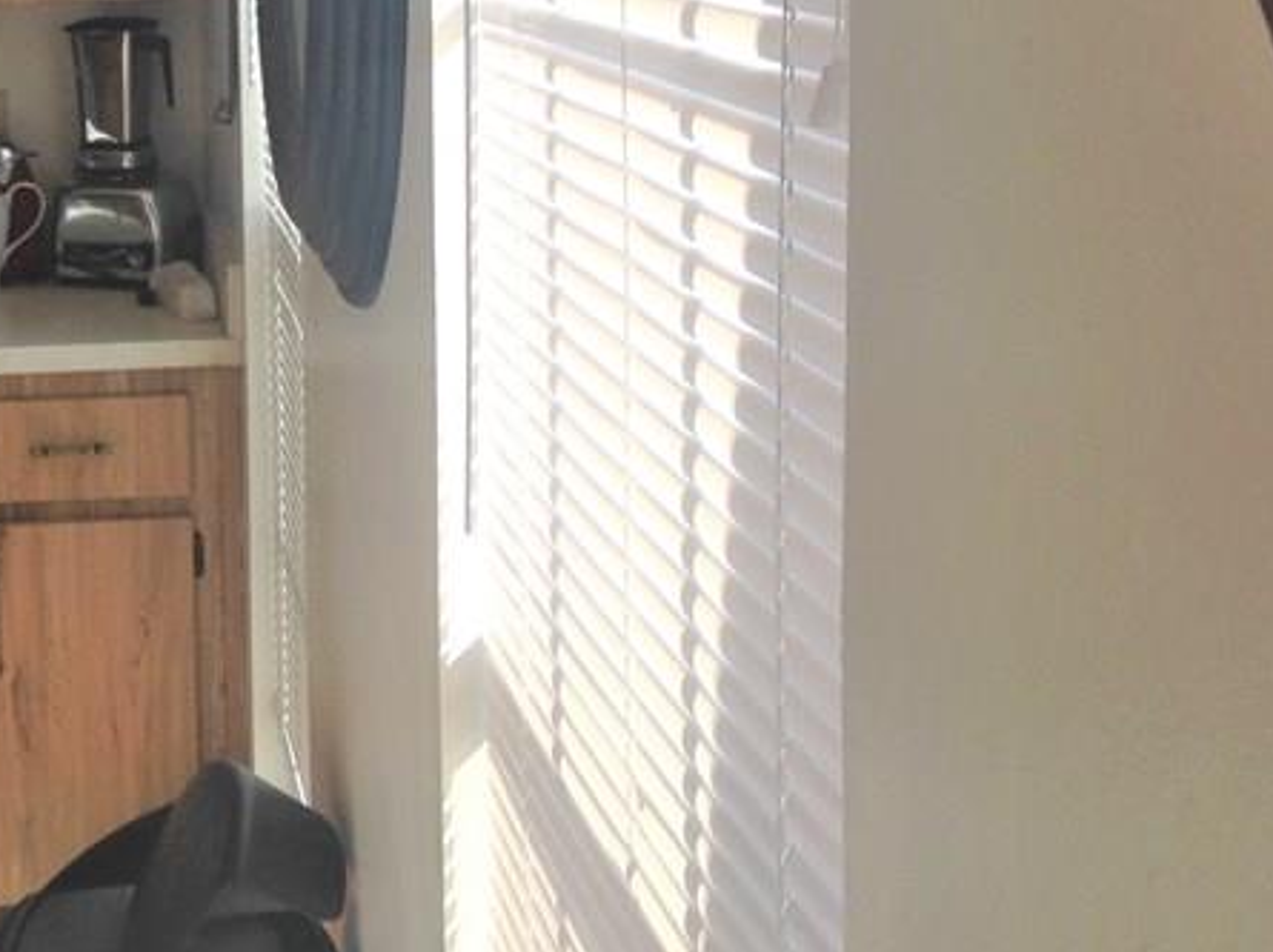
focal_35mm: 76
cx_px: 3
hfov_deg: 24.5
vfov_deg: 19.3
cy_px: 272
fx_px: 2793
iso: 50
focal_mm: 4.12
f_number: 2.4
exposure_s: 1/335
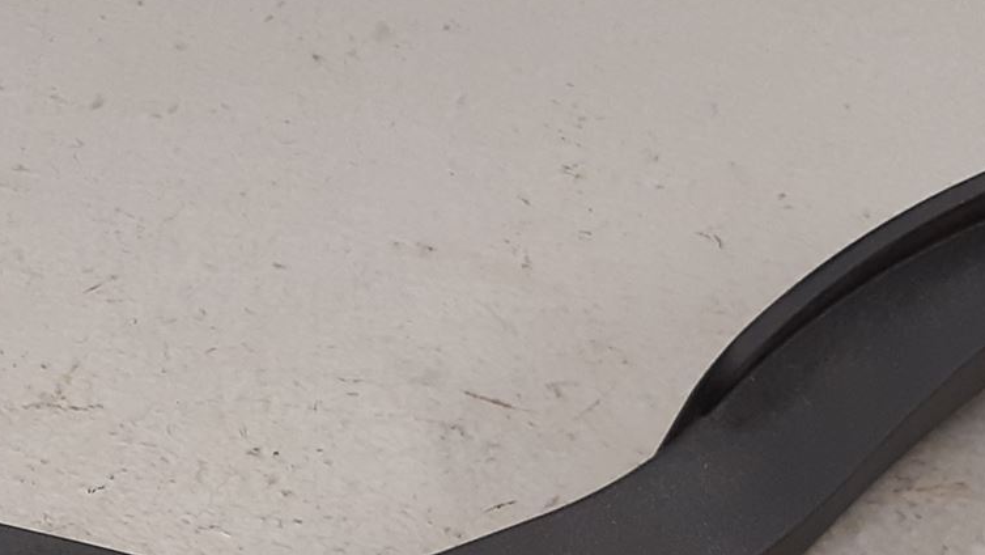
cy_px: 640
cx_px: 51
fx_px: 2012
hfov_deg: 26.4
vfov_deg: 15.2
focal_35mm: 77
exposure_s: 1/50
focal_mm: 3.93
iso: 100
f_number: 1.7
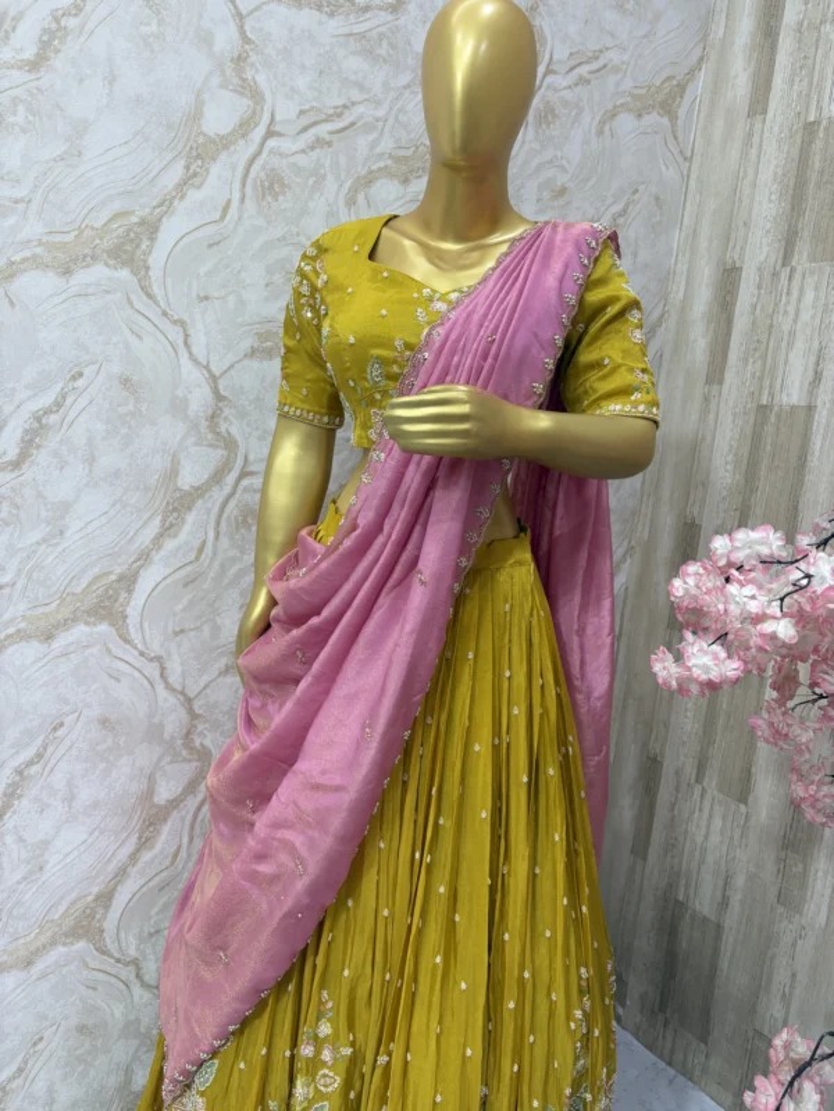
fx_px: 835
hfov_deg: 53.1
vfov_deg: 67.3
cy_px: 556
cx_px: 417
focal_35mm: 26
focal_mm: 6
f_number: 1.6
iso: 80
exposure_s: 1/100
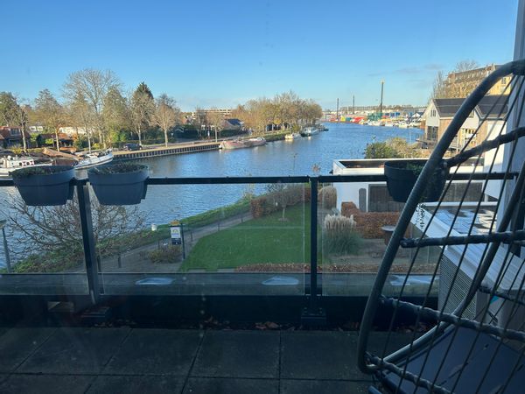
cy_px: 197
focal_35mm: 26
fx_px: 394
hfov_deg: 67.3
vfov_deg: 53.1
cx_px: 262
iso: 50
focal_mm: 5.7
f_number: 1.5
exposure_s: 1/1511
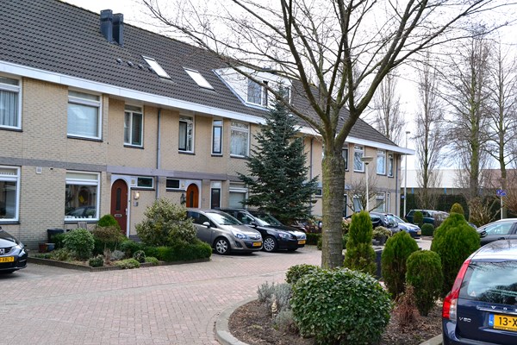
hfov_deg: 41.1
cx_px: 258
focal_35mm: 48
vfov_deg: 28.1
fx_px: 689
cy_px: 172
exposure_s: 1/500
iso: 1600
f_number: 11
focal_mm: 32
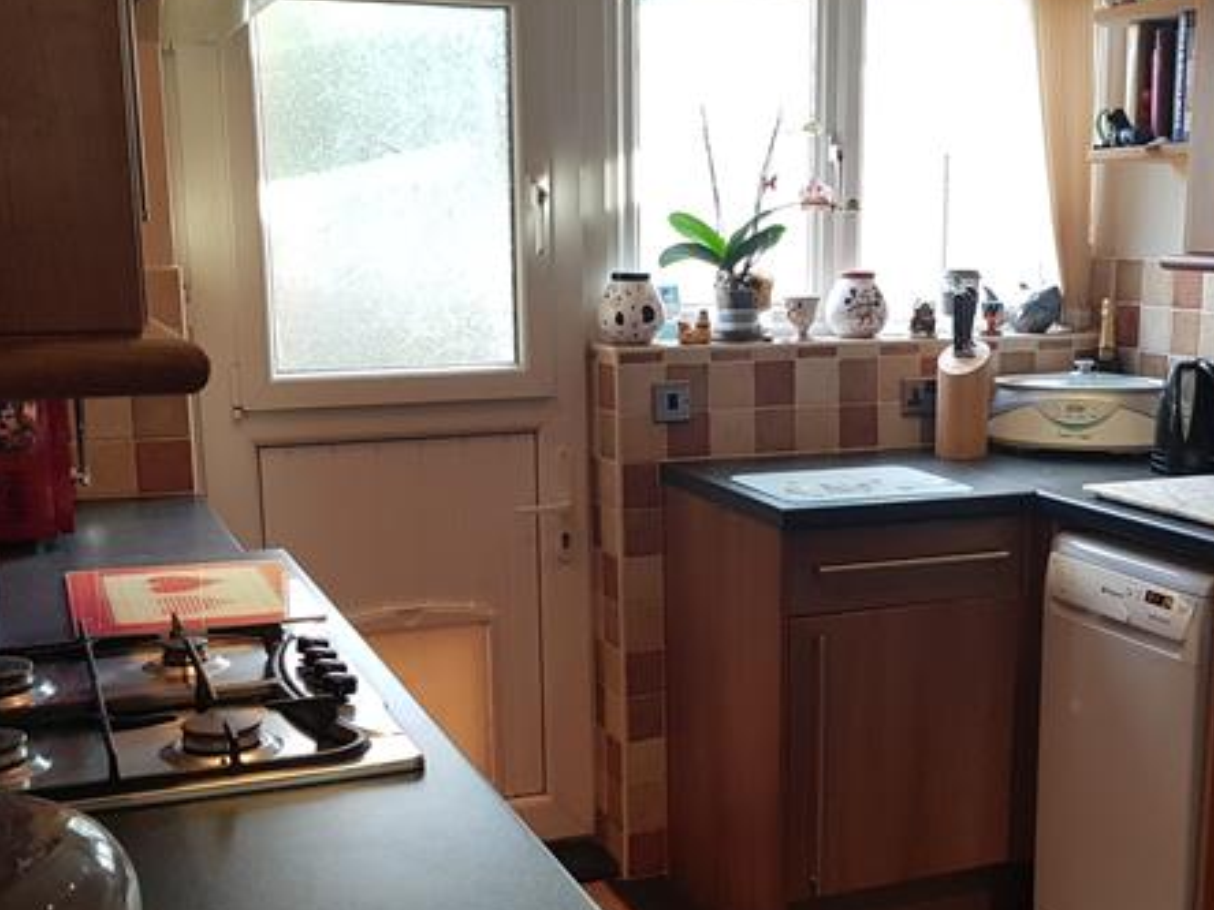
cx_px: 777
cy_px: 618
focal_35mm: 45
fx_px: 1578
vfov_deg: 31.9
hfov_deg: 41.7
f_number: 1.7
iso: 125
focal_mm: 4.2
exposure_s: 1/50
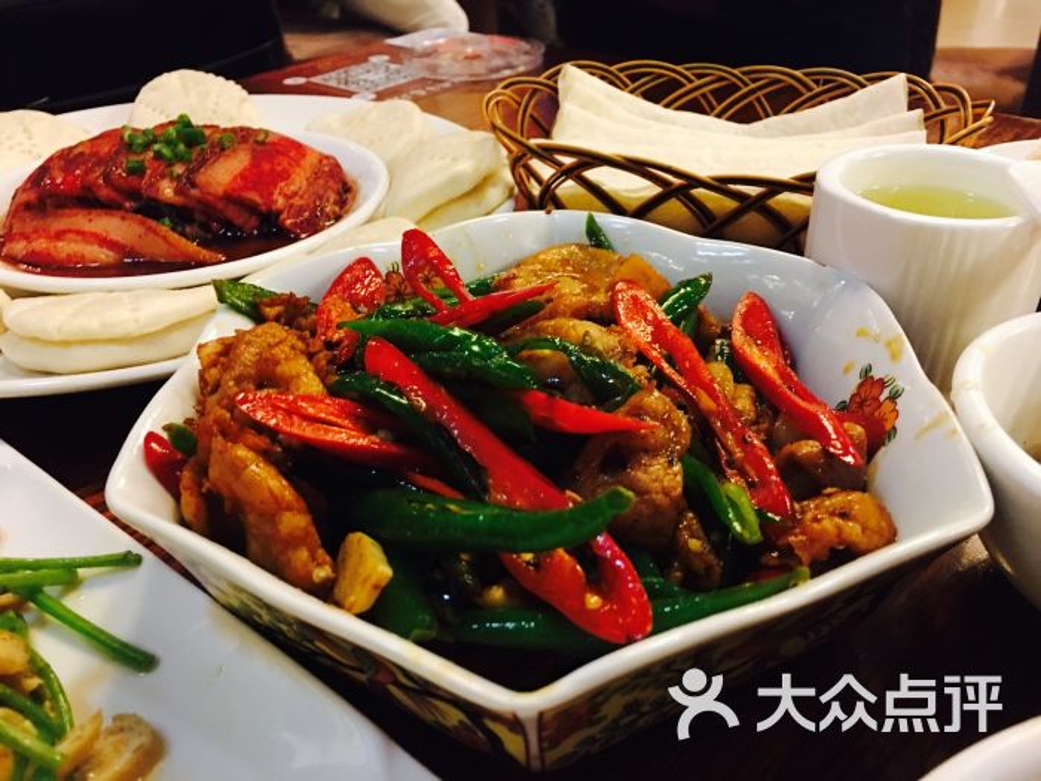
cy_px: 390
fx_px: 872
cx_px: 520
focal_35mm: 29
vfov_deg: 48.2
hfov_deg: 61.7
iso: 160
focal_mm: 4.15
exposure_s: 1/8
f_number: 2.2
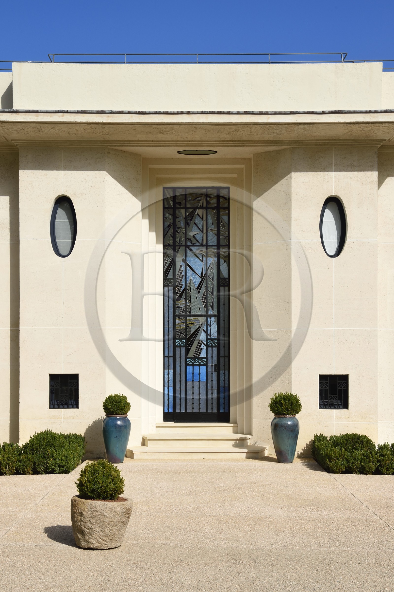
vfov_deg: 42.7
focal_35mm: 46
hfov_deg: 29.2
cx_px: 197
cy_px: 296
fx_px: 755
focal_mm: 46
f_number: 16
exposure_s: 1/250
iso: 200
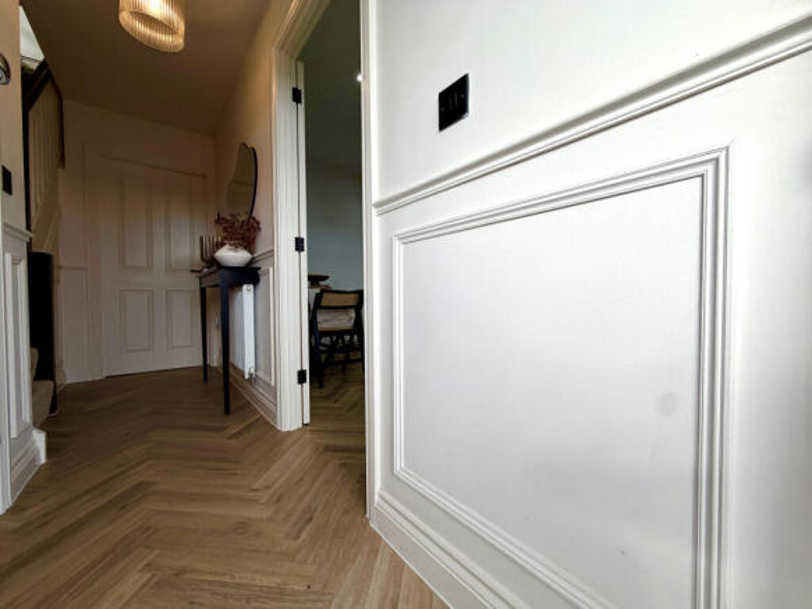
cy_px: 304
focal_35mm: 14
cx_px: 406
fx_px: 328
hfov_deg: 102.1
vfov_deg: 85.7
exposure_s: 1/413
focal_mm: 2.22
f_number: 2.2
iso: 64
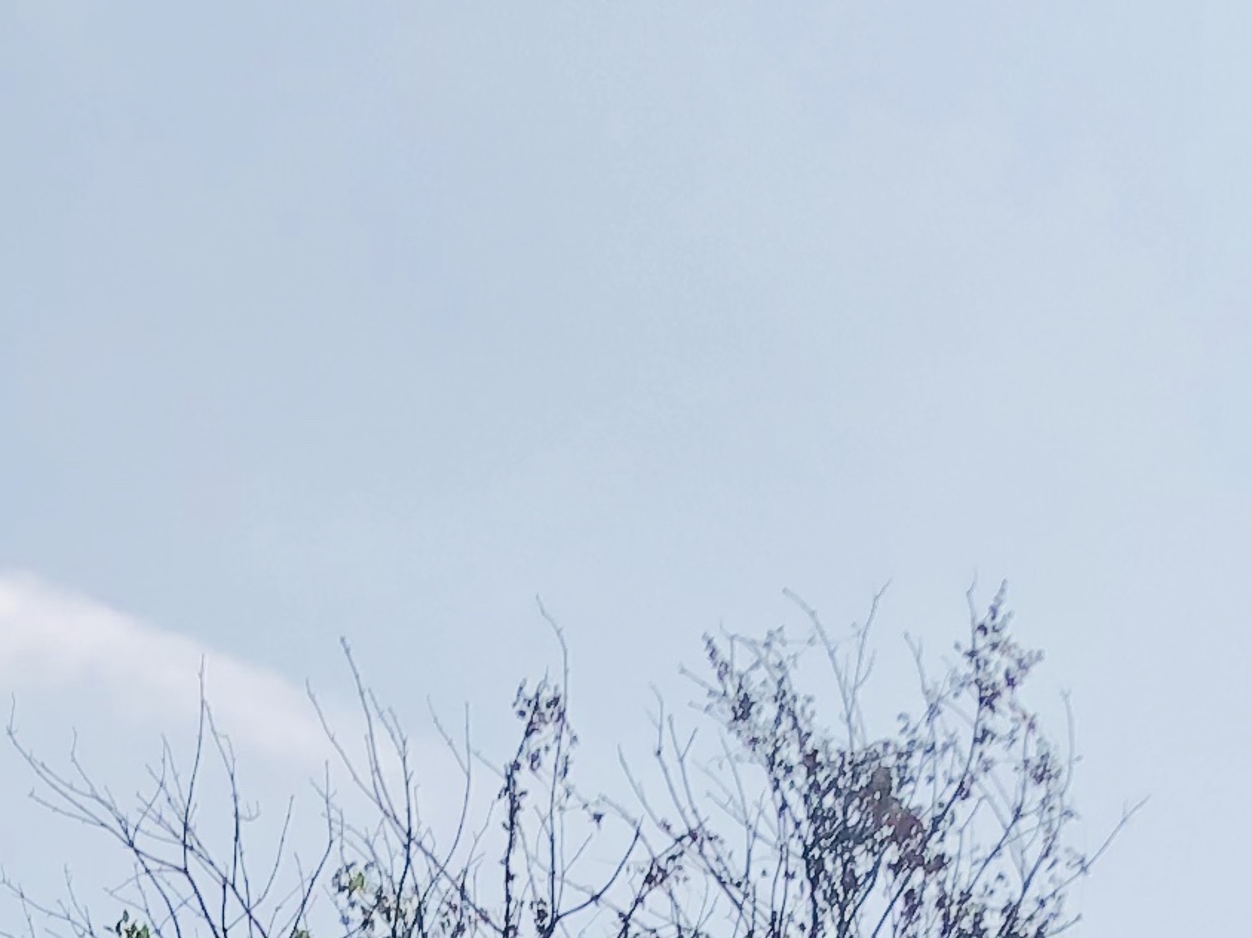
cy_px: 2195
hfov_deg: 14.5
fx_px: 4842
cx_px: 64
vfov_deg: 9.8
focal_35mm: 134
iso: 20
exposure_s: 1/2825
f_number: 1.8
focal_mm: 4
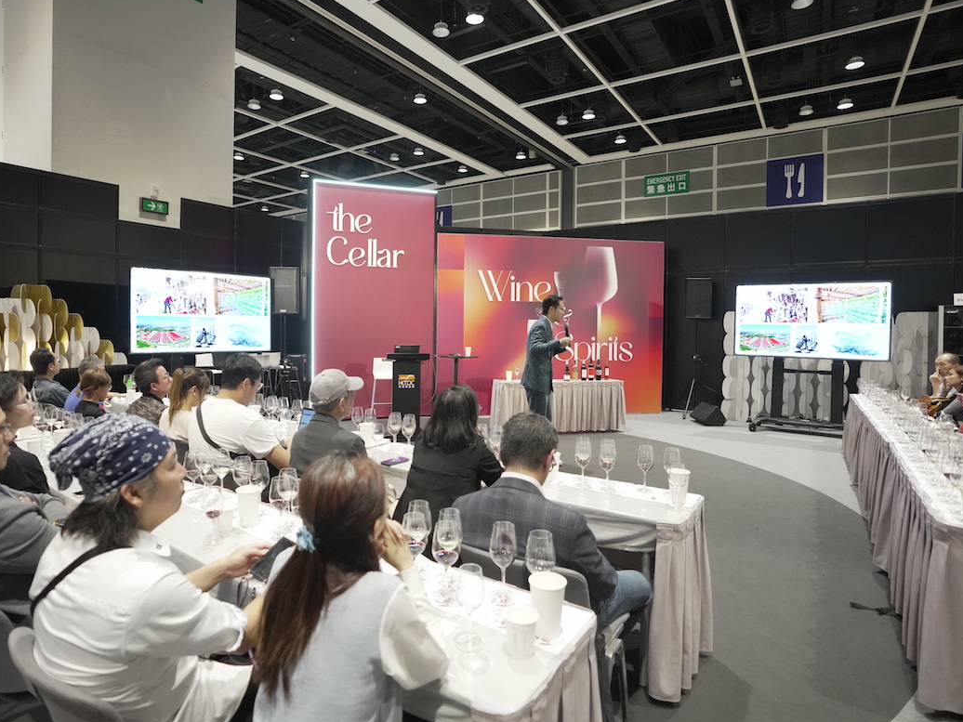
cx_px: 426
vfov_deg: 68.6
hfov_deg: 84.3
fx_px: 529
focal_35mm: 19
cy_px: 341
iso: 5000
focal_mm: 16
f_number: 2.8
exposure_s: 1/400
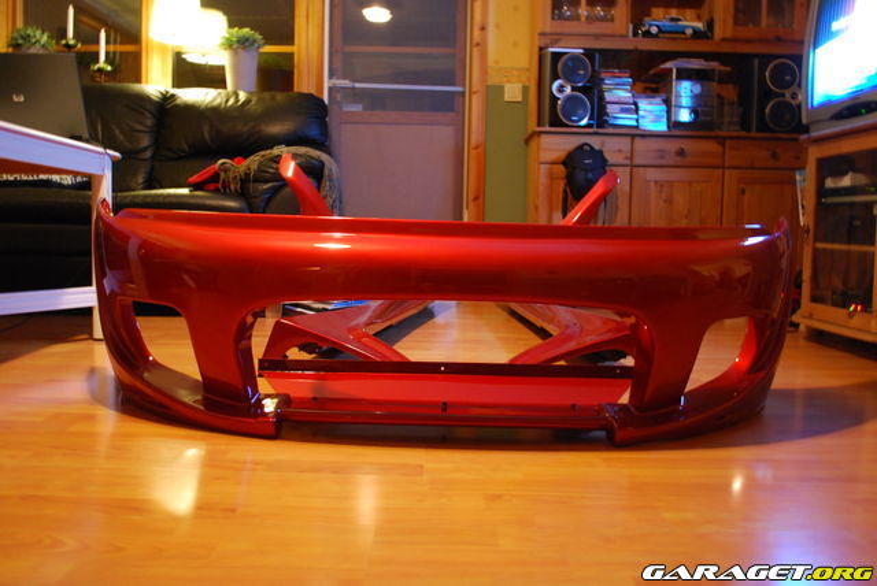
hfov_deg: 57.2
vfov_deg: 40.0
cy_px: 293
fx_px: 805
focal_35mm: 33
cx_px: 438
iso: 800
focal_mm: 22
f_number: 4
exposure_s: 1/1.6
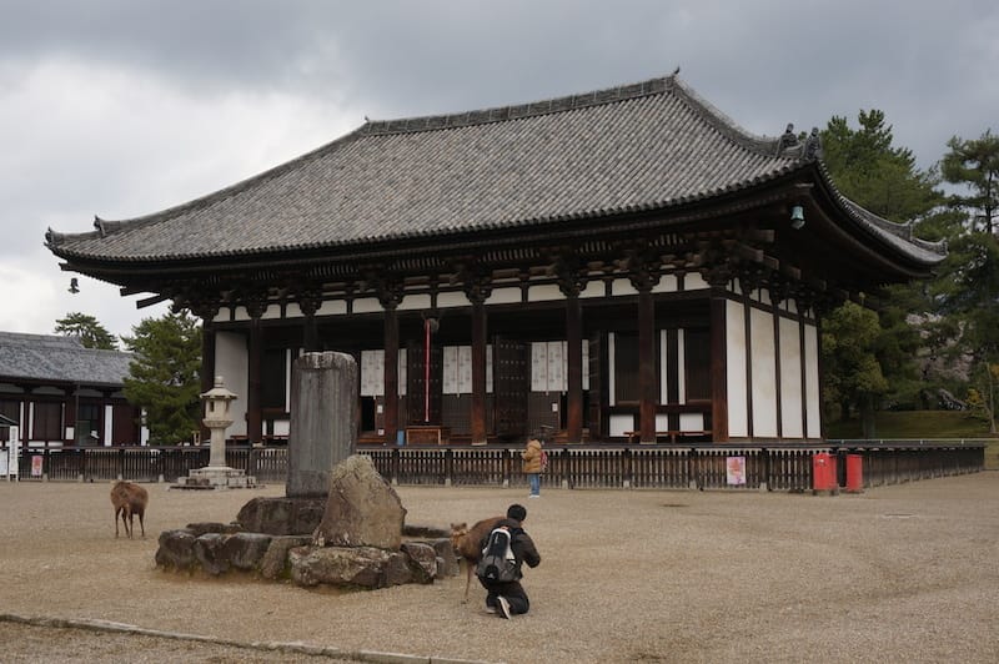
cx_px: 500
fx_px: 1165
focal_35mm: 42
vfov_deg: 31.8
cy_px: 332
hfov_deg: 46.4
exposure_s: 1/125
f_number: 8
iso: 100
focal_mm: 28
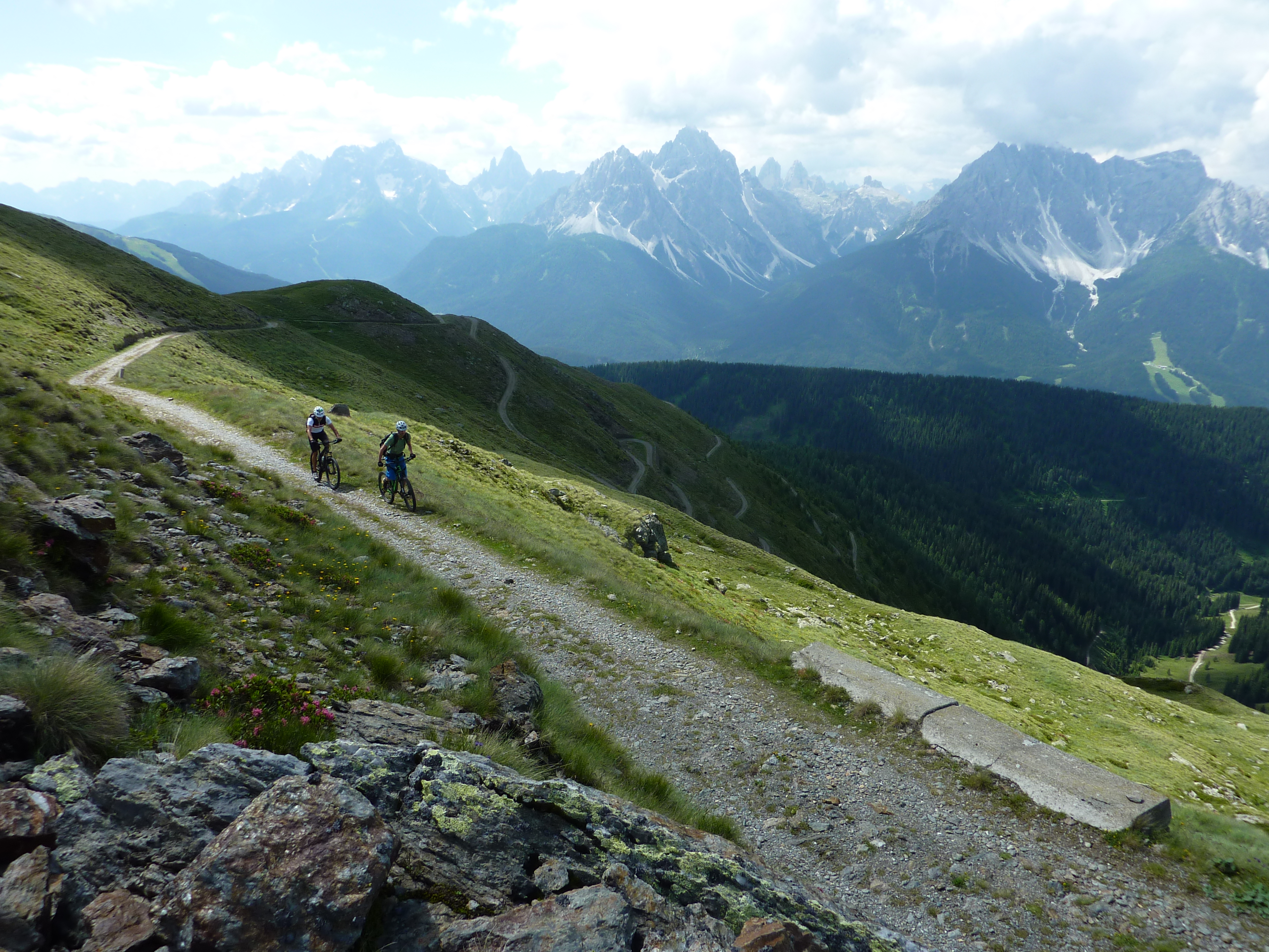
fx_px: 916
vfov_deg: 54.9
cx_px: 634
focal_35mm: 25
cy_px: 476
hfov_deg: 69.4
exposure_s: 1/500
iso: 80
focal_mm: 4.1
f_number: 4
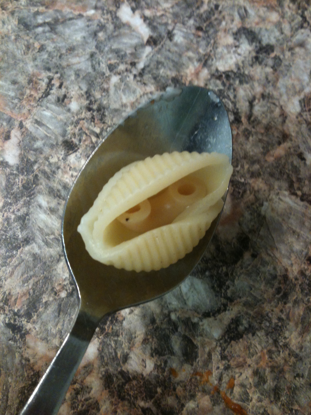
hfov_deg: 40.7
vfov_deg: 52.6
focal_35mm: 35
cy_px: 208
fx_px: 419
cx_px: 156
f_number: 2.8
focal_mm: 3.85
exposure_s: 1/15
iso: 125
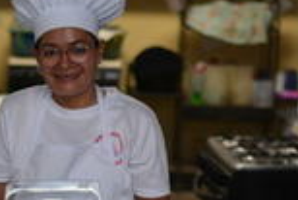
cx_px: 83
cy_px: 204
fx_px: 1293
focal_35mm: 156
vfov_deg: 8.8
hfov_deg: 13.1
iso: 400
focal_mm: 50
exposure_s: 1/200
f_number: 2
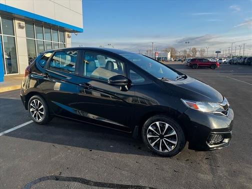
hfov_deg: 67.3
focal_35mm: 26
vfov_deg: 53.1
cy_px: 94
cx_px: 126
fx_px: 189
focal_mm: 5.7
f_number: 1.5
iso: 50
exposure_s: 1/1238
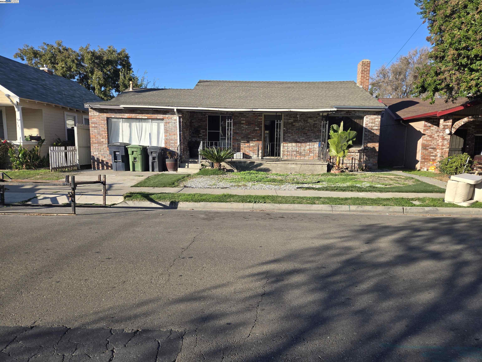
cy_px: 181
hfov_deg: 73.9
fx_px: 320
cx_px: 241
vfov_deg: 58.9
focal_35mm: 23
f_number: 1.8
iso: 25
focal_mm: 5.4
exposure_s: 1/917
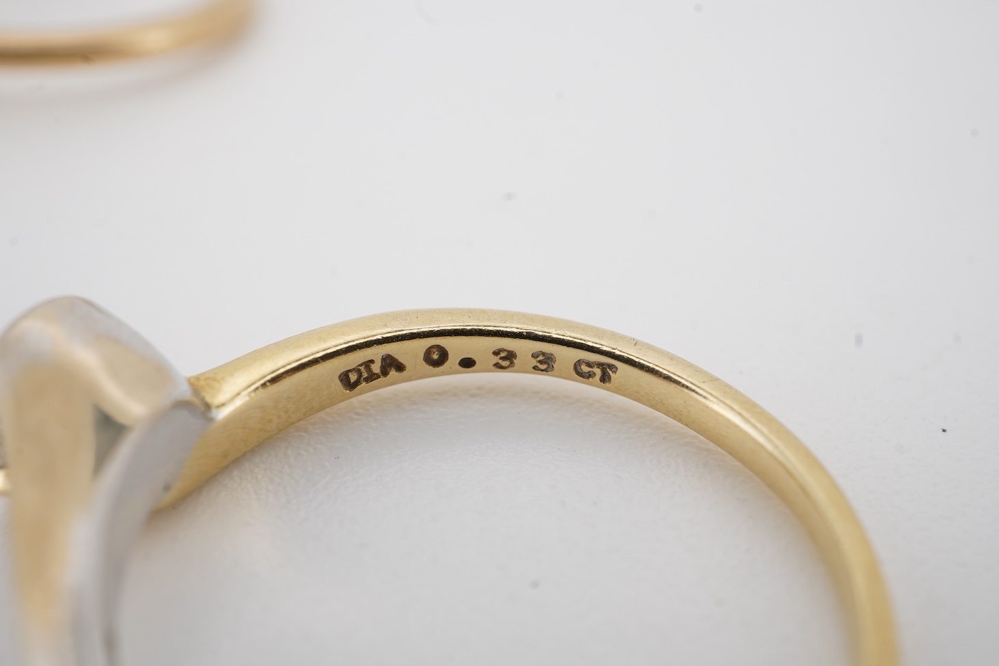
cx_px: 500
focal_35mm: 45
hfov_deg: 43.6
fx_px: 1249
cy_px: 333
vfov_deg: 29.9
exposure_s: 1/125
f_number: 22
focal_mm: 30
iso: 200
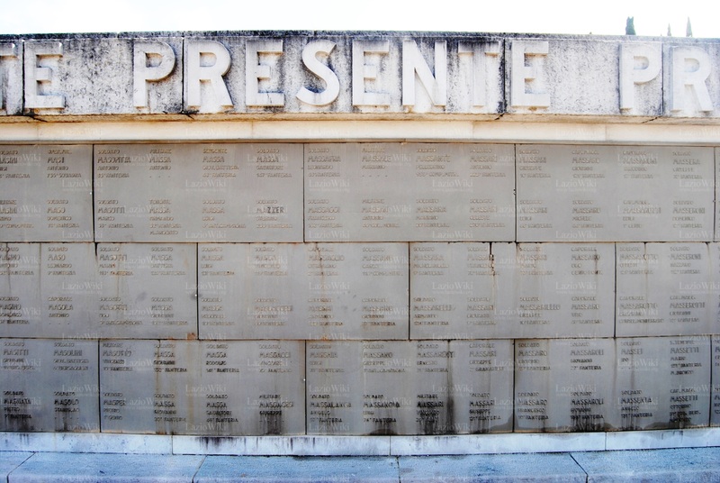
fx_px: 541
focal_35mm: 27
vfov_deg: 48.1
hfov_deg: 67.3
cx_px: 360
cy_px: 242
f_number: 6.3
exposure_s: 1/160
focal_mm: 18
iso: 100
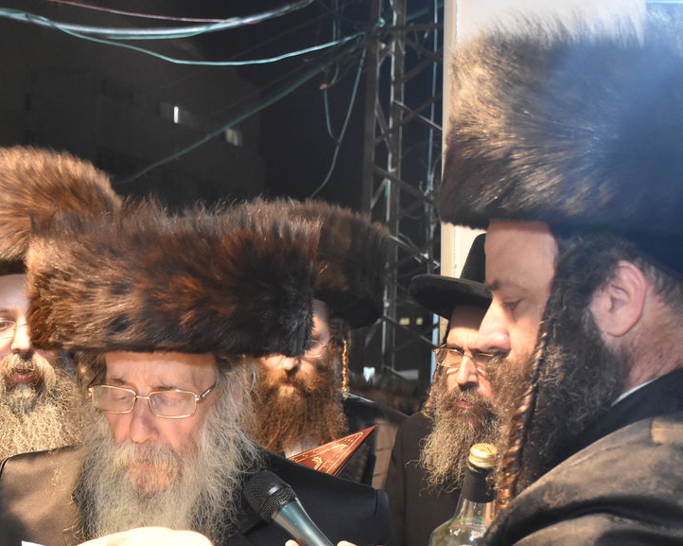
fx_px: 1435
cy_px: 440
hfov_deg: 26.3
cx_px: 142
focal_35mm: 71
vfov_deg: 21.3
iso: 1600
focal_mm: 26
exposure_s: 1/60
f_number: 5.6
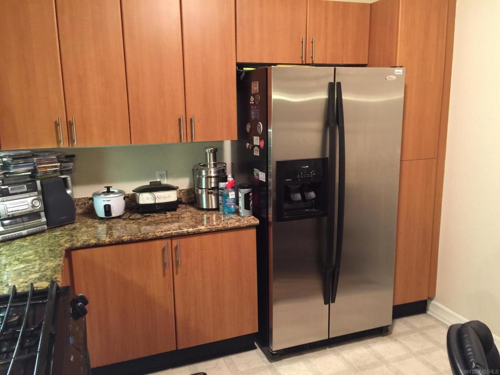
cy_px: 188
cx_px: 250
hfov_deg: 61.7
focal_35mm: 29
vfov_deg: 48.2
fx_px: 419
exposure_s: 1/4
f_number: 2.2
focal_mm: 4.15
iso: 80
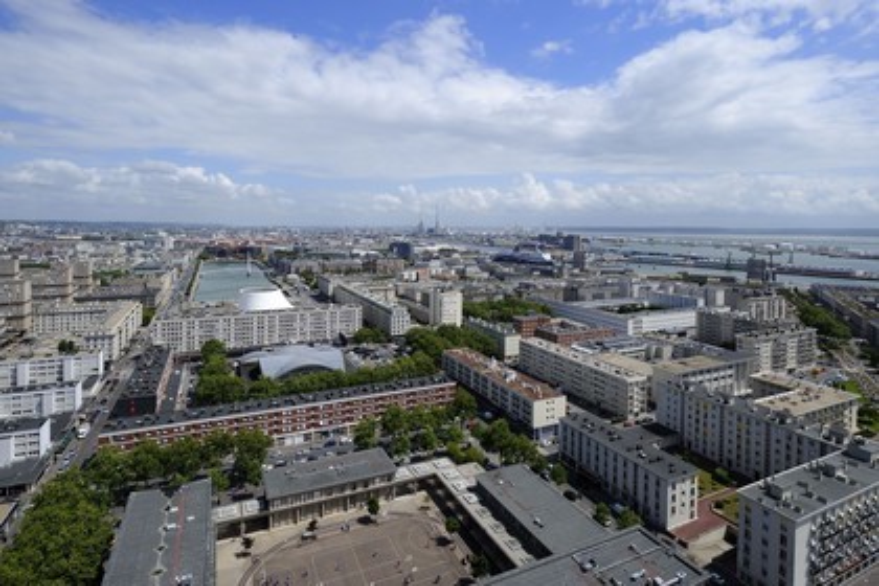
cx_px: 440
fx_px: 391
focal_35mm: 16
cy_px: 293
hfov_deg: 96.7
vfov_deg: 73.7
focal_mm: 16
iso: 200
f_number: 13
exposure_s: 1/250
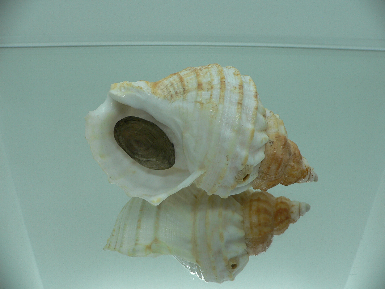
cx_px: 192
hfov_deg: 52.6
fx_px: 389
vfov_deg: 40.7
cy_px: 144
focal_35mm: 35
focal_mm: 4.6
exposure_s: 1/80
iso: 80
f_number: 2.8
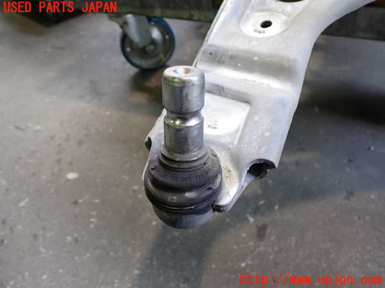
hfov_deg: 60.0
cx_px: 192
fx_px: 334
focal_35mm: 30
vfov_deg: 46.8
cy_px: 144
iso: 200
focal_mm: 5.4
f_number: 2.3
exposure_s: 1/30
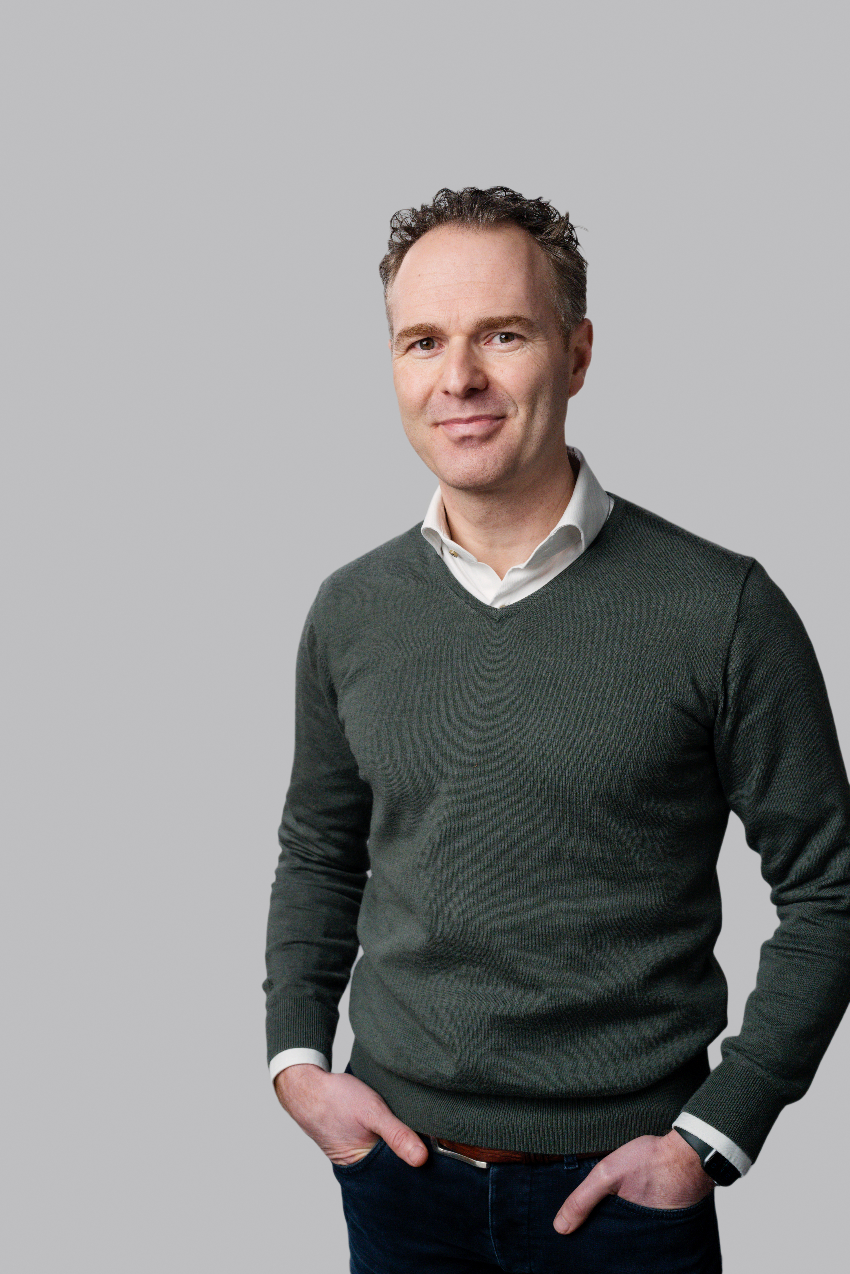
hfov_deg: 27.0
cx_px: 425
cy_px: 637
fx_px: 1771
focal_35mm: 50
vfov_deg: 39.6
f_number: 6.3
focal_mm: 50
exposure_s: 1/125
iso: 800
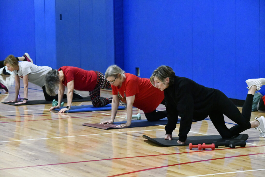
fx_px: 905
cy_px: 88
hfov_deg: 16.7
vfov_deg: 11.1
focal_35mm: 123
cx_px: 132
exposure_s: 1/400
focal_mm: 82
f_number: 5
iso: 20000
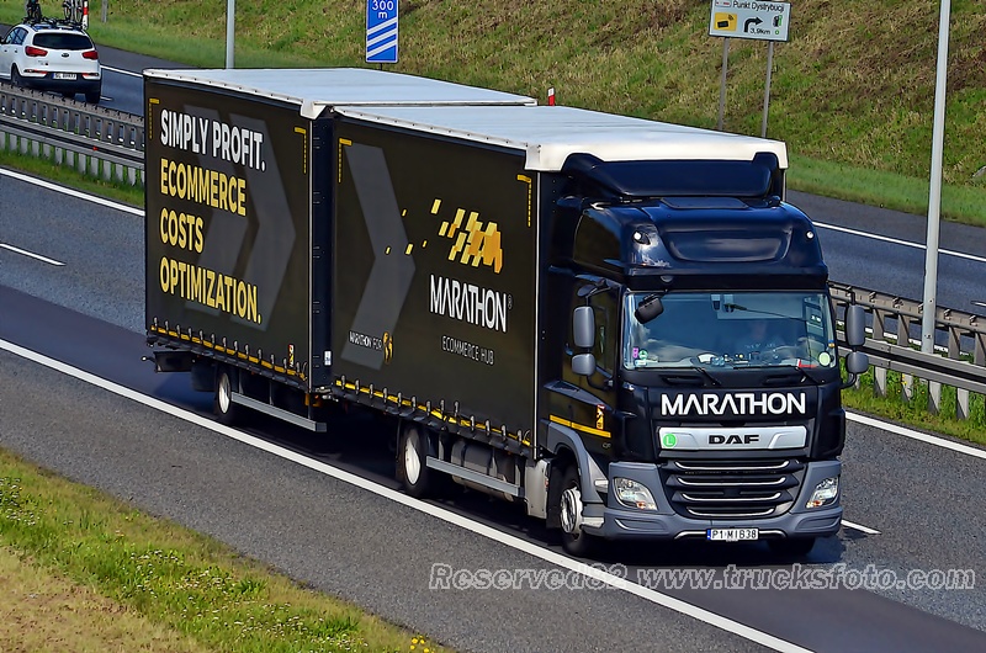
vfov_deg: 7.3
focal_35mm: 188
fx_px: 5125
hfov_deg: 11.0
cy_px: 326
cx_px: 493
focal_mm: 125
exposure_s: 1/800
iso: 200
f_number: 8
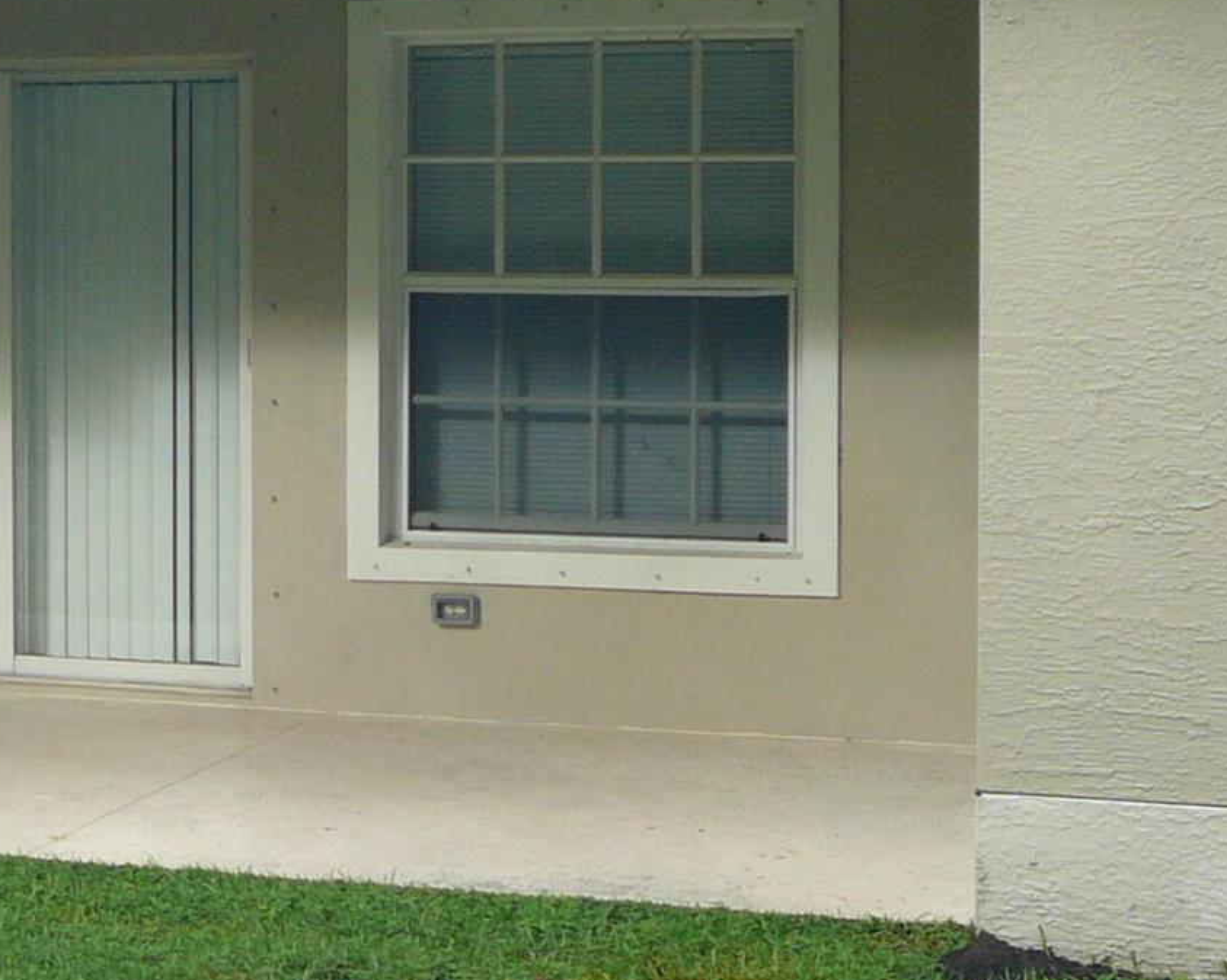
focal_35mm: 83
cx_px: 349
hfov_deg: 22.9
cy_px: 327
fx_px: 3013
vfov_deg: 18.4
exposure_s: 1/250
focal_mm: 5.2
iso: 80
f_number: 2.8
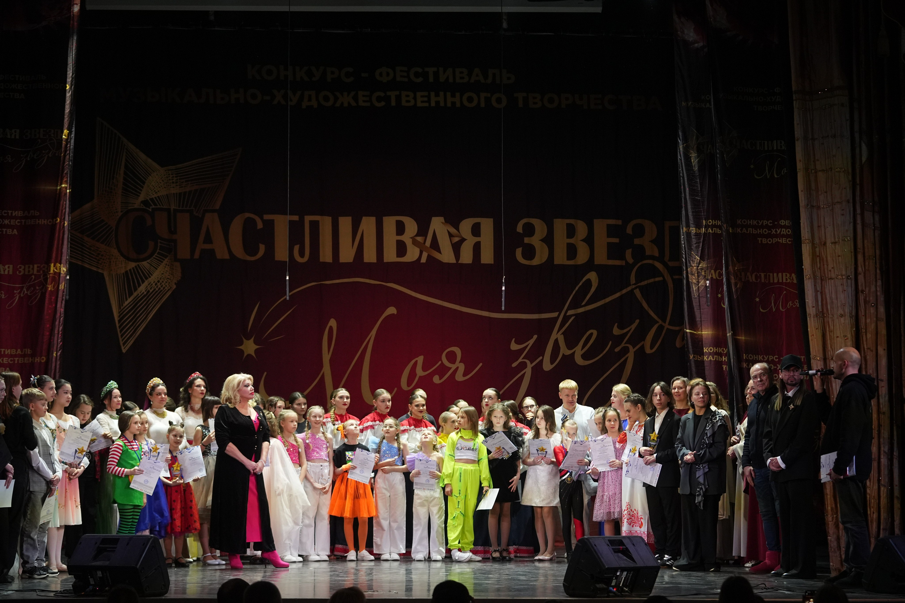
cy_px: 302
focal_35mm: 70
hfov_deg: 28.8
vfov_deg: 19.5
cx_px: 452
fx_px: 1760
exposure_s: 1/400
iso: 2000
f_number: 2.8
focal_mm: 70
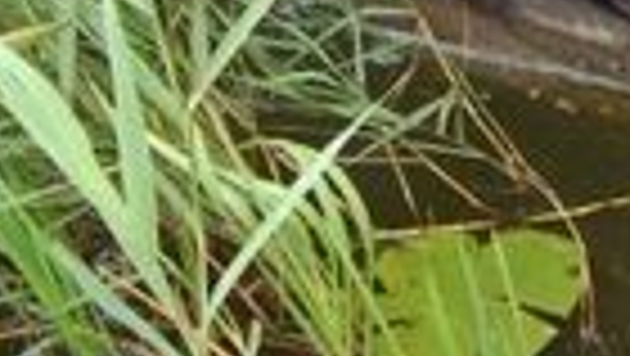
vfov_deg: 9.7
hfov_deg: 18.2
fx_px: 1923
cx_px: 598
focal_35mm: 115
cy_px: -388
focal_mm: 20
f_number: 5
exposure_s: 1/100
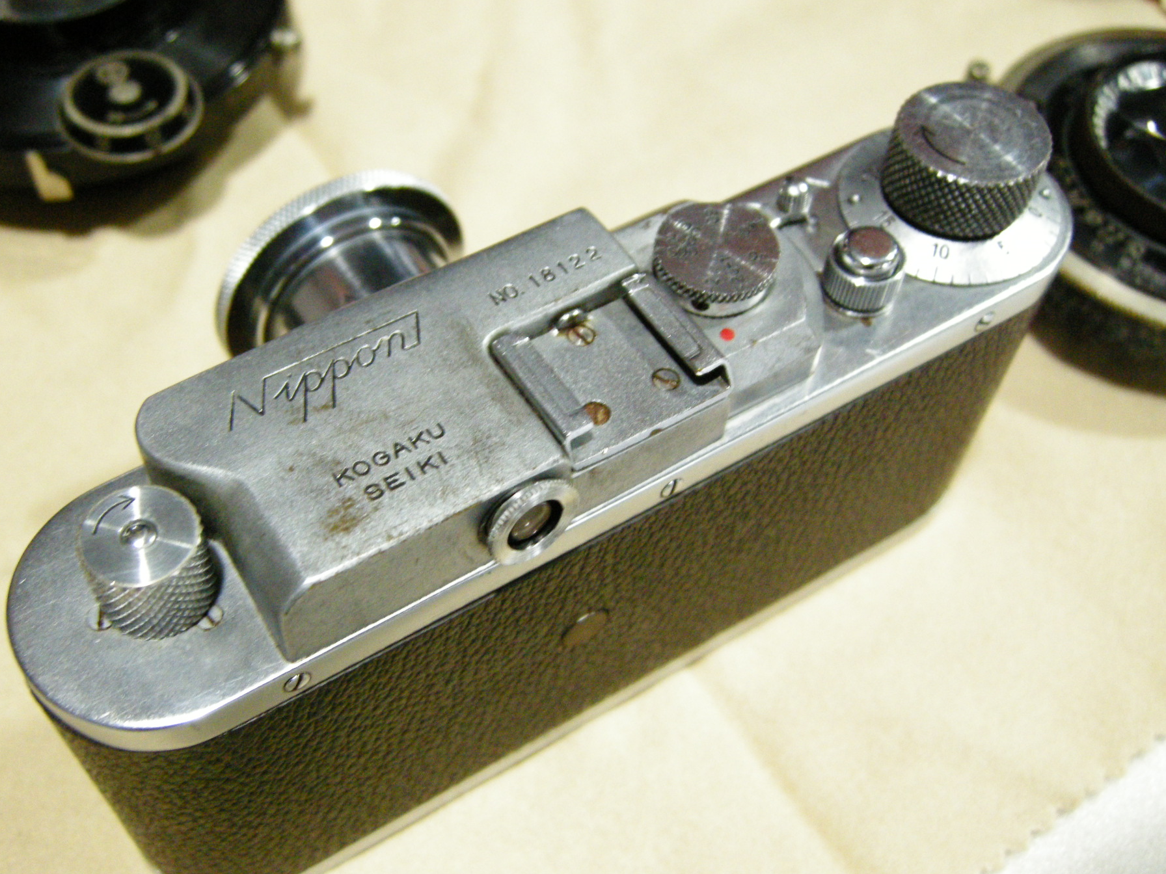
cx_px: 532
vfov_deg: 35.9
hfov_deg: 46.7
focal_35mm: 40
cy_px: 474
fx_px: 1347
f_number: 2.7
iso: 400
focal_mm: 7.5
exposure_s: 1/17.7
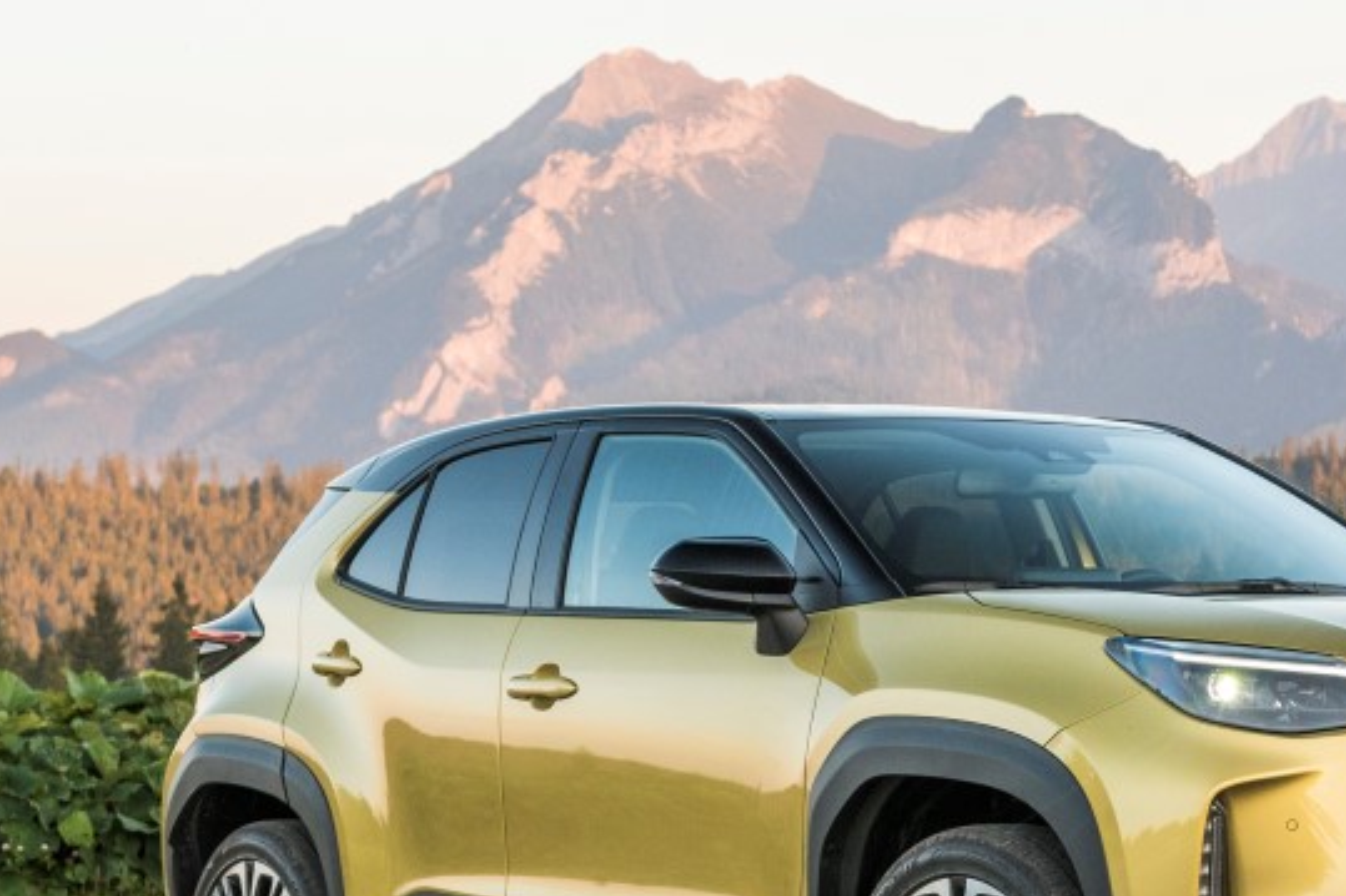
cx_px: 664
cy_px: 503
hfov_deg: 18.0
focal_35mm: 114
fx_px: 4261
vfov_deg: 12.0
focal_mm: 32
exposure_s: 1/200
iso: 500
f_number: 4
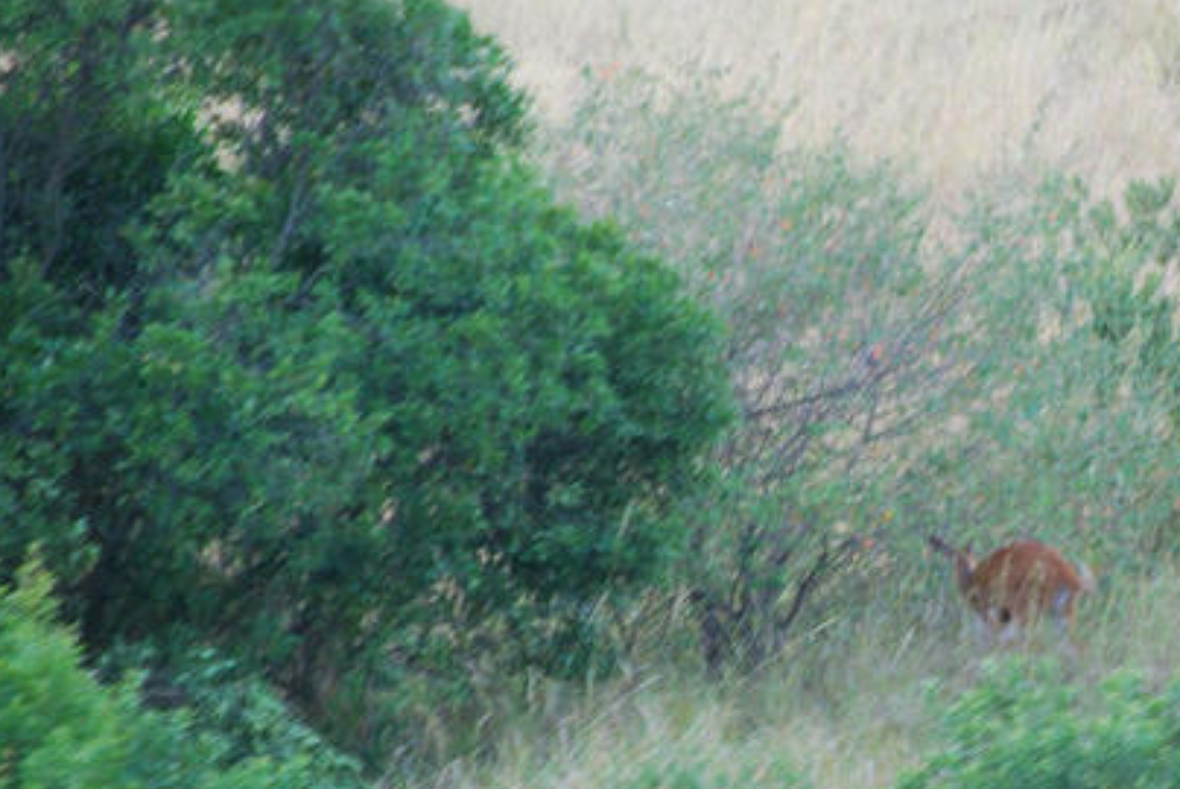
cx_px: 984
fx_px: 17056
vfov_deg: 2.6
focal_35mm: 520
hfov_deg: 4.0
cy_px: 582
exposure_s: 1/30
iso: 320
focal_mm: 200
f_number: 5.6
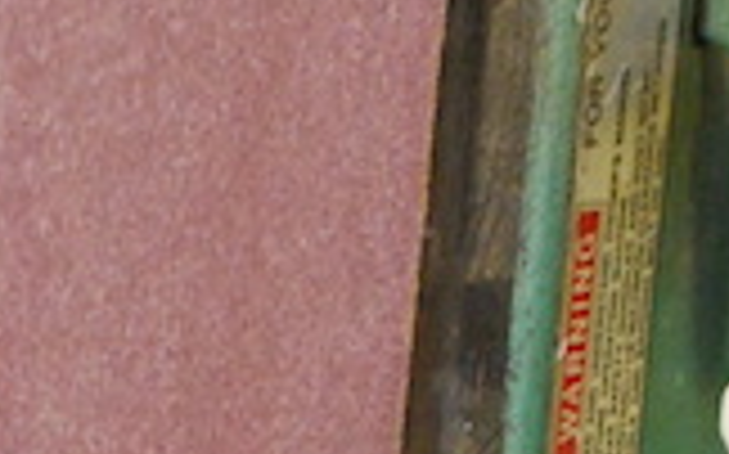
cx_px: 191
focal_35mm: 213
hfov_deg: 9.8
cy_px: 562
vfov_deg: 6.1
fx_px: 4229
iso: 1250
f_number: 4
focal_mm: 22
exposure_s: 1/30
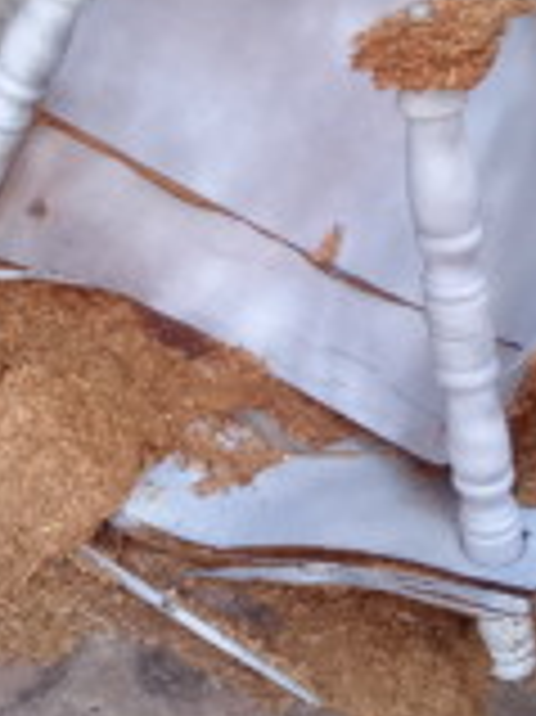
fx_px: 1426
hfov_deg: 21.3
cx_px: 273
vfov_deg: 28.0
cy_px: 236
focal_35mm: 69
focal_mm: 3.3
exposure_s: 1/100
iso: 50
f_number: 2.2
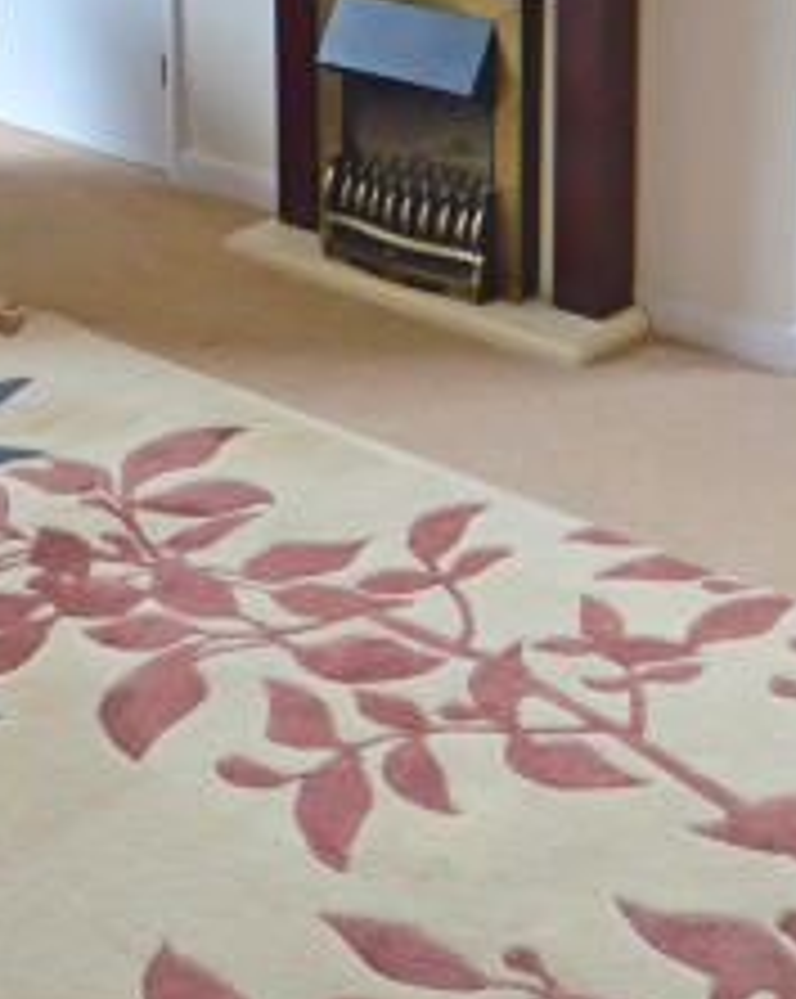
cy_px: -178
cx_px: 270
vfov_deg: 26.2
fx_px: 1918
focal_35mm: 65
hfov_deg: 23.3
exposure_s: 1/100
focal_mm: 10
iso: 400
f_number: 5
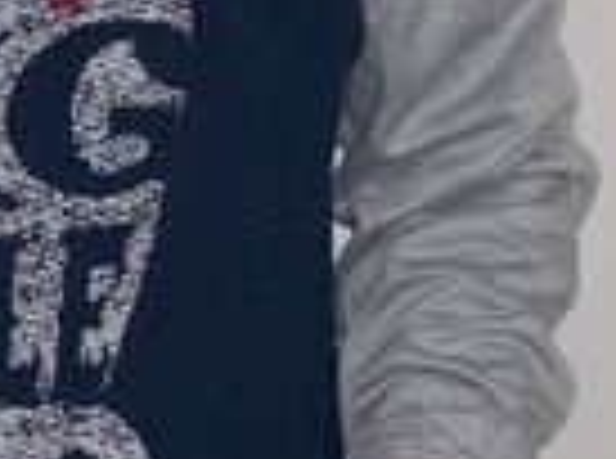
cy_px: 290
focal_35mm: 183
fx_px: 3248
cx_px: 144
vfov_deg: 8.1
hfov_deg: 10.8
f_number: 3.6
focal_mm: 8.8
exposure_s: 1/40
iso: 160
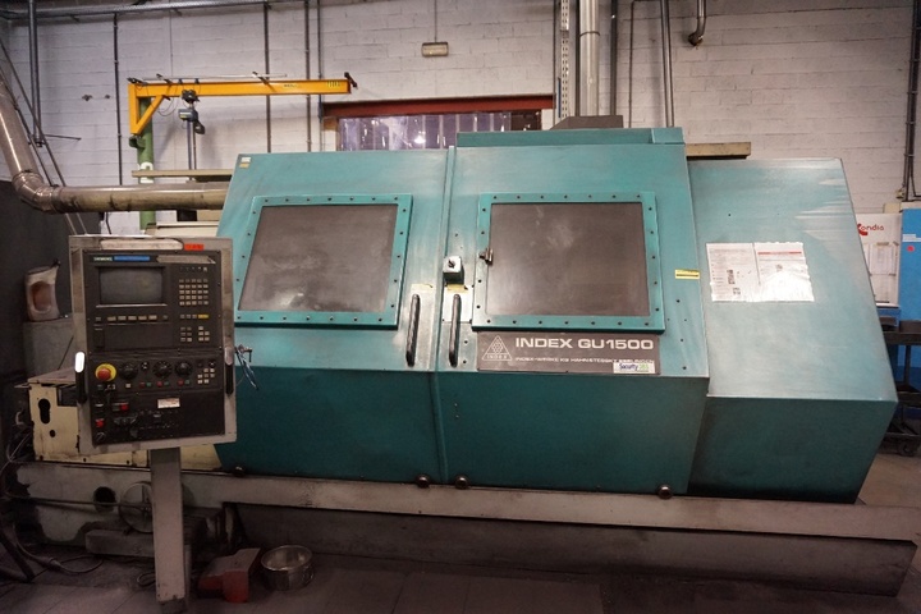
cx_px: 460
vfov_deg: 53.1
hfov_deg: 73.7
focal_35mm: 24
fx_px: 614
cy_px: 307
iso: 3200
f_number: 3.5
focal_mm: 16
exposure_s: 1/100
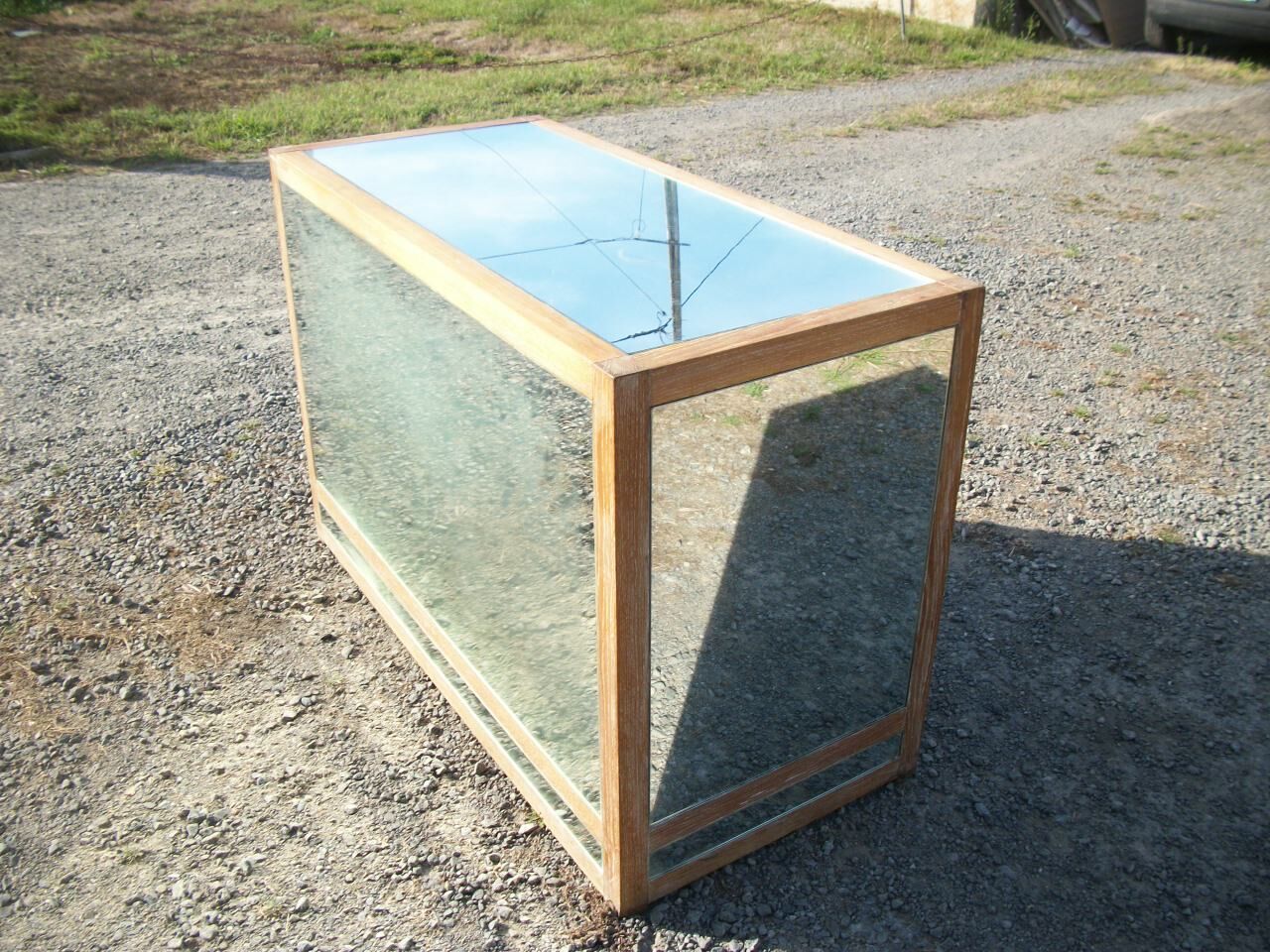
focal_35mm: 32
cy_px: 476
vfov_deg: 44.2
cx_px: 635
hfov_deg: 56.8
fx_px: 1174
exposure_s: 1/80
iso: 80
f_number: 8.8
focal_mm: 5.7
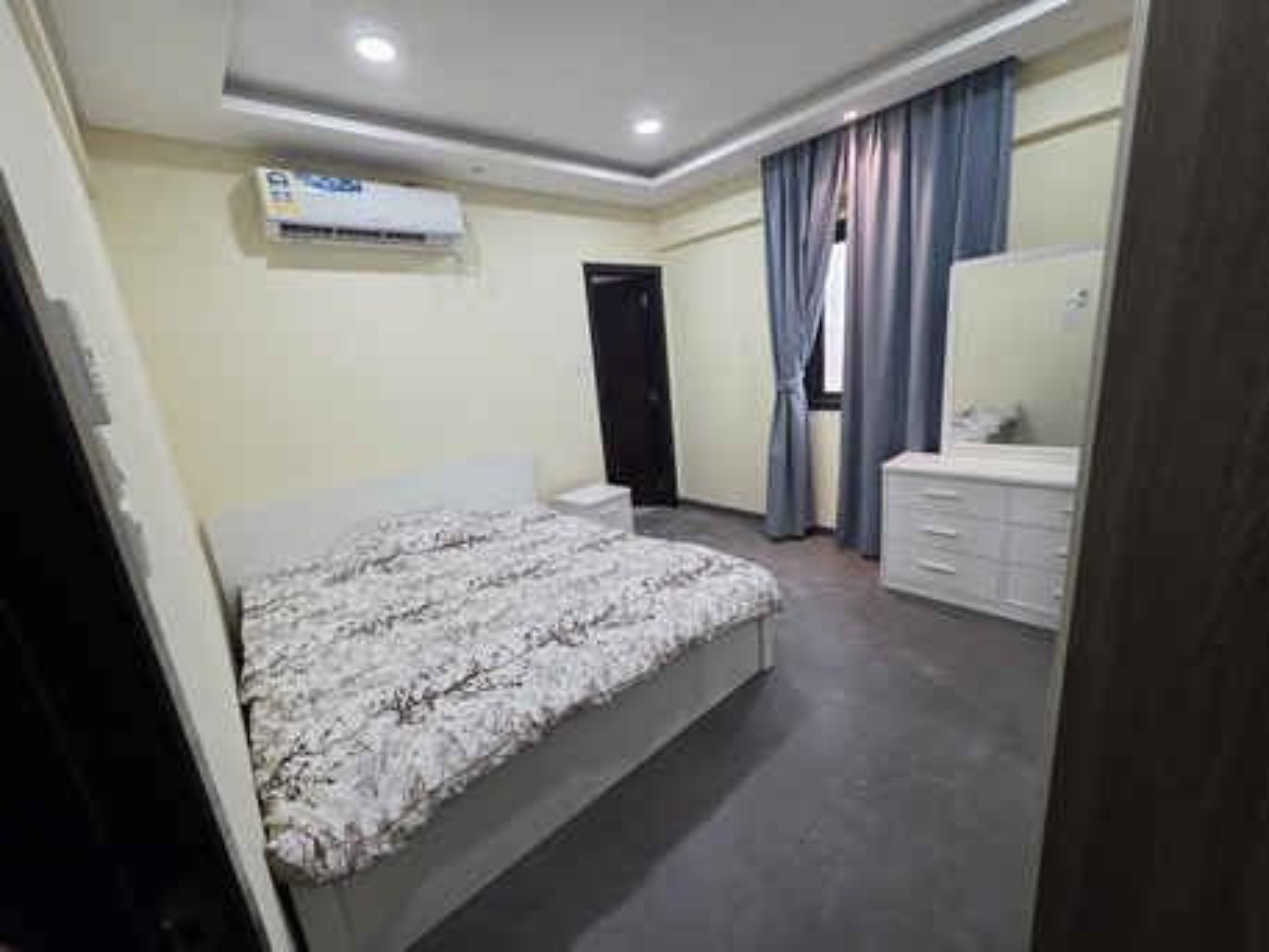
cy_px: 476
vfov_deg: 89.9
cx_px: 634
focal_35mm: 13
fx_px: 477
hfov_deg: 106.2
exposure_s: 1/60
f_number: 1.9
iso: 200
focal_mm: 2.2
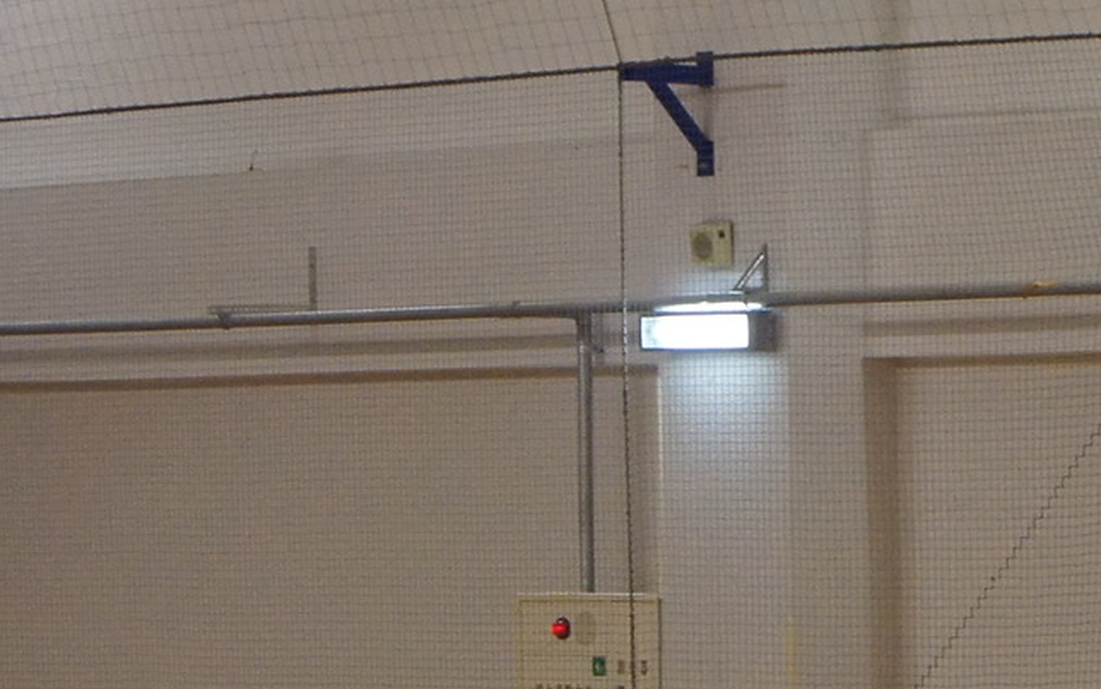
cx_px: 1116
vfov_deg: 6.5
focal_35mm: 203
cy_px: 566
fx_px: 6091
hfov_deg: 10.2
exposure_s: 1/80
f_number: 4.5
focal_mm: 35
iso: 1600
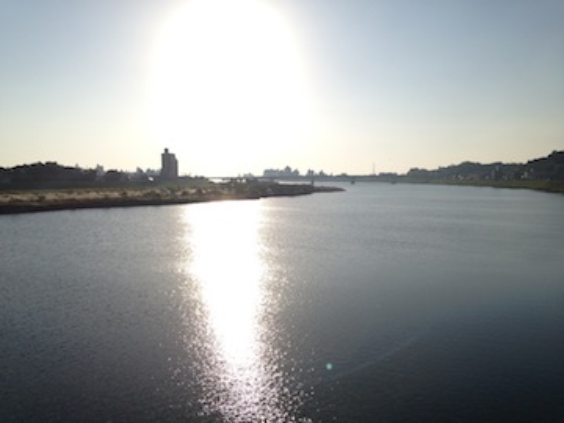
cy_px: 212
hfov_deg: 55.4
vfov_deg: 42.9
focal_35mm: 33
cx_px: 282
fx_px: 538
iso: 50
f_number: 2.4
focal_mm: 4.12
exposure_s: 1/3876
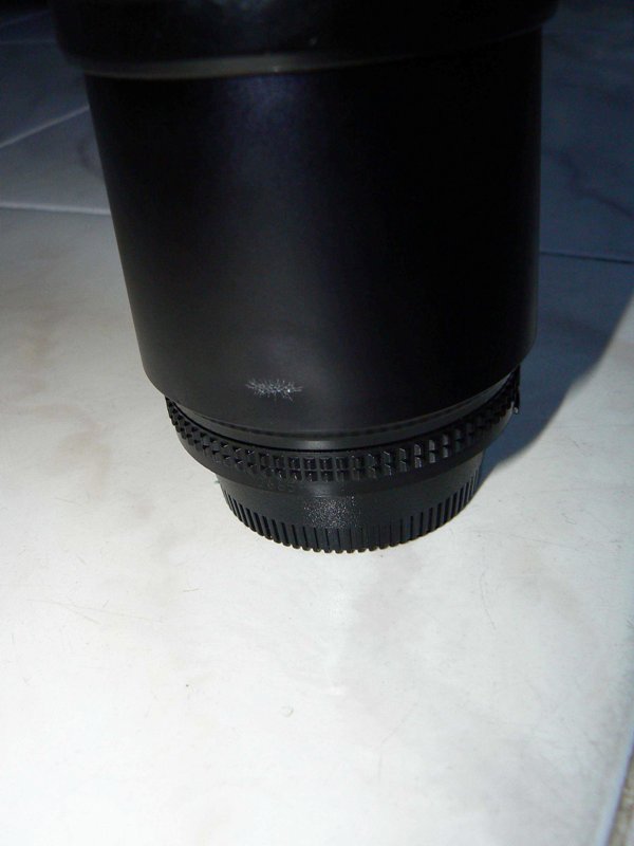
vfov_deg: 51.4
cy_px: 423
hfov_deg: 39.7
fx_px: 879
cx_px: 317
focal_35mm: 36
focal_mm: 6
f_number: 2.8
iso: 100
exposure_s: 1/30
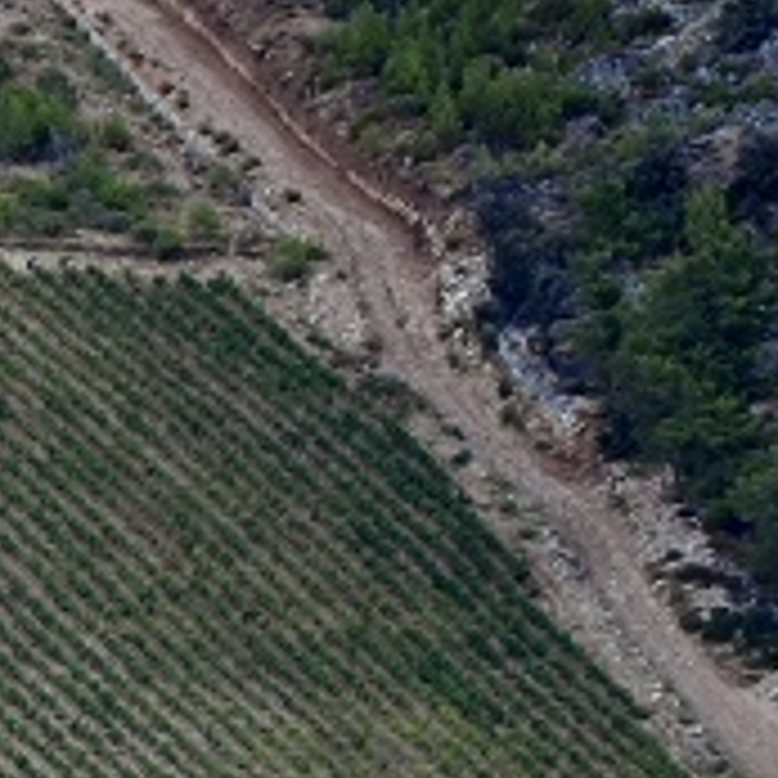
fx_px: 35675
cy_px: 1360
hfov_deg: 1.2
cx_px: -1498
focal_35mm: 1403
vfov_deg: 1.2
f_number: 5.6
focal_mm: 220
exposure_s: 1/1000
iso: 200
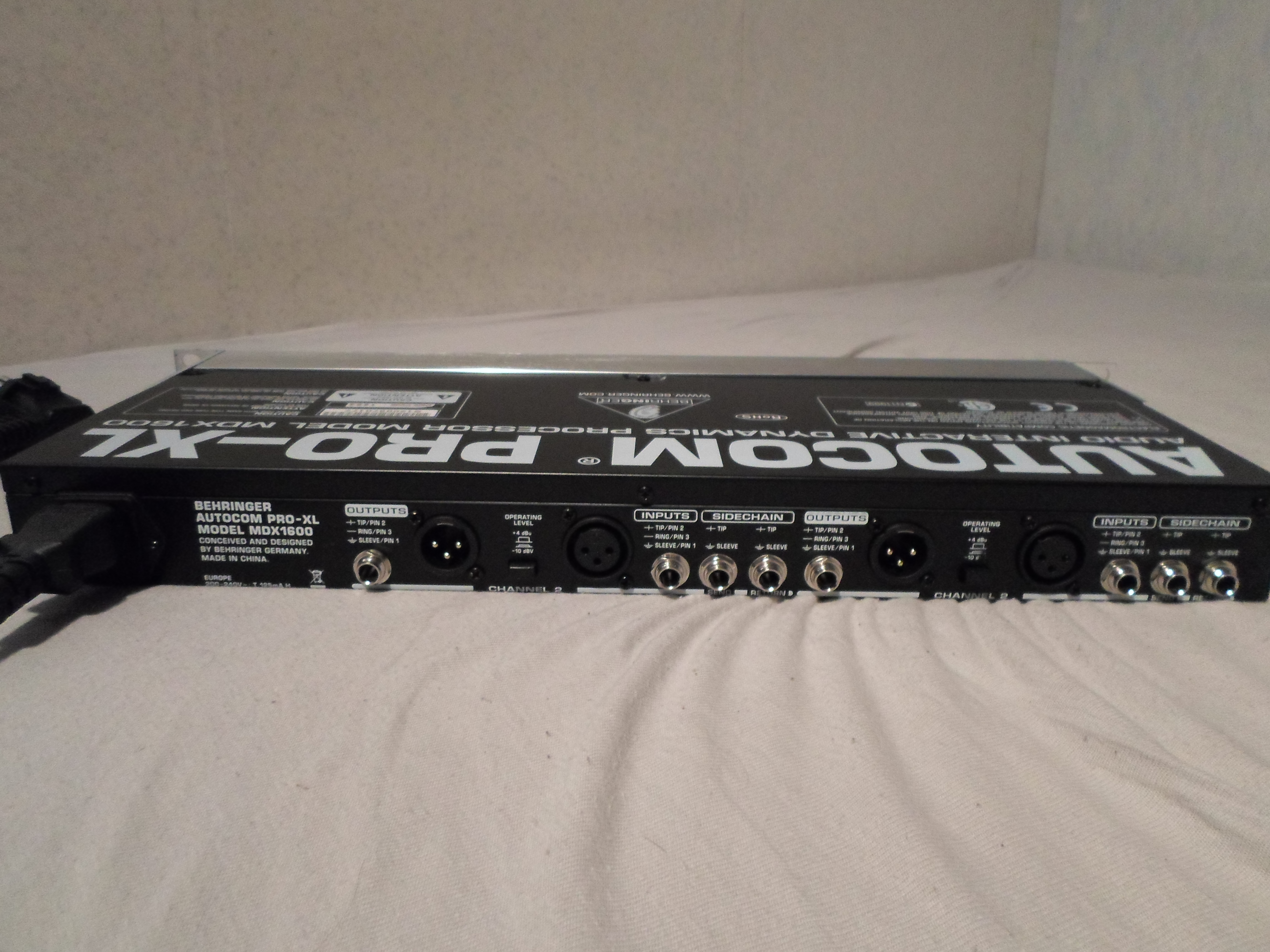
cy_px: 476
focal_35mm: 25
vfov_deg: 54.9
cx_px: 635
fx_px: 917
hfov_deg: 69.4
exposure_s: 1/20
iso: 400
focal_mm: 4.5
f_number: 2.5
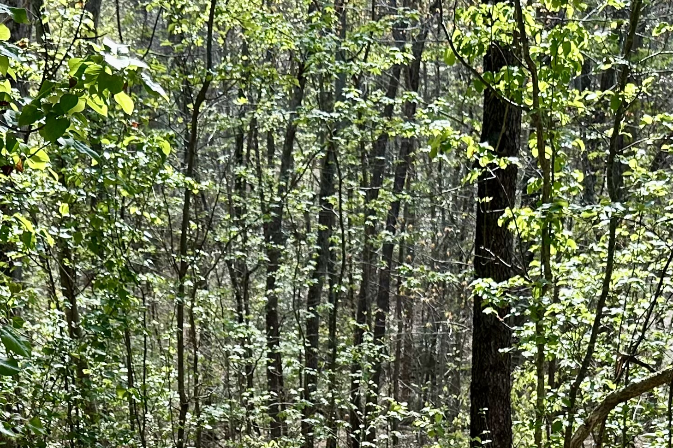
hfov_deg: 29.1
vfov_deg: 17.7
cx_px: 253
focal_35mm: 69
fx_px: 1290
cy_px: 675
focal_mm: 6.86
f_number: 1.78
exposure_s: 1/816
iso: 80
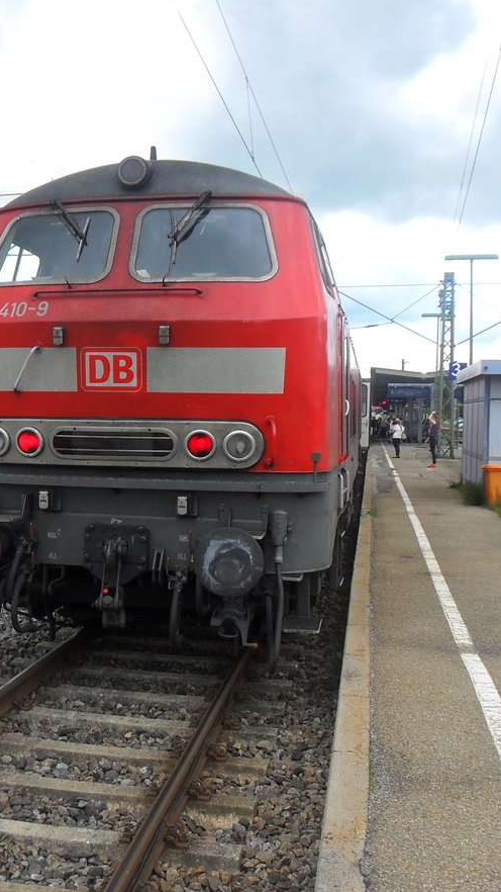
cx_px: 111
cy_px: 444
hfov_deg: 29.1
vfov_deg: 50.5
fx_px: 945
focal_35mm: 40
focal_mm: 4.9
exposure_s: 1/350
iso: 100
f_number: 3.5
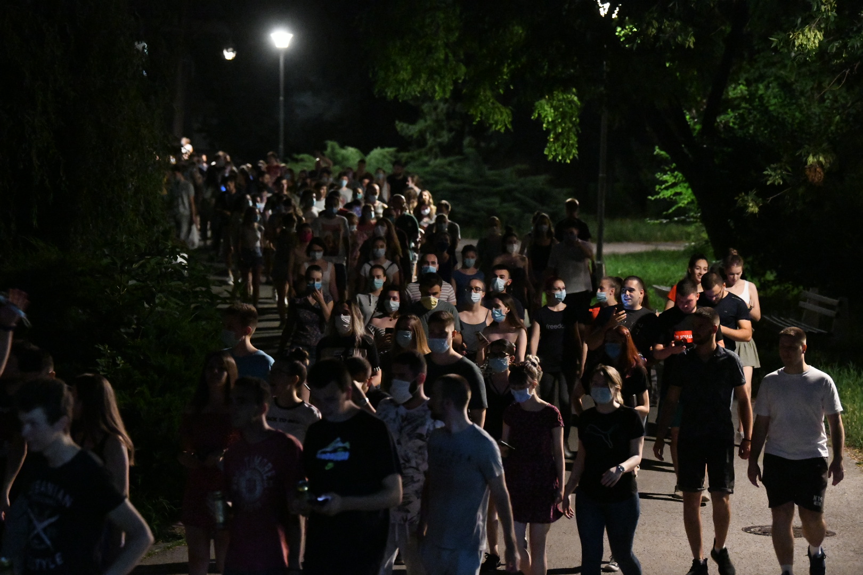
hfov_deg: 15.8
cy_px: 288
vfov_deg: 10.5
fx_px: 3116
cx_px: 432
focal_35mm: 130
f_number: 4.5
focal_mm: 130
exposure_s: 1/100
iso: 25600
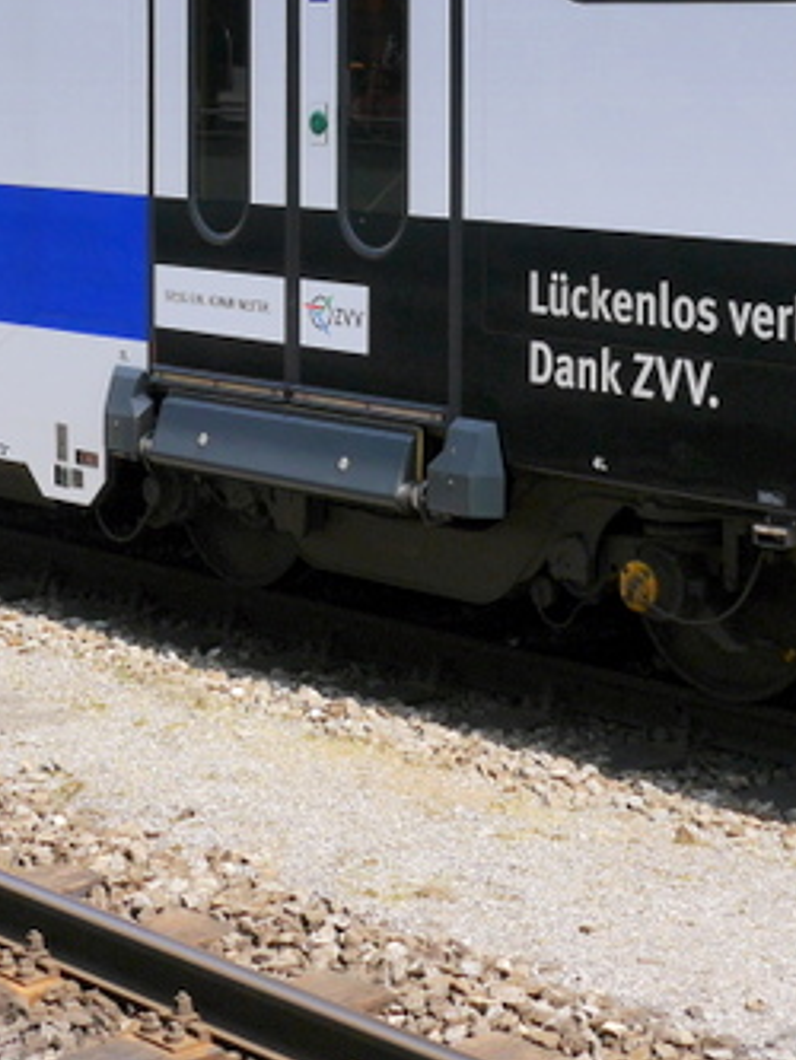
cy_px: 99
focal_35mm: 96
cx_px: 245
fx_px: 2941
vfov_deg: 20.0
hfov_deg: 15.4
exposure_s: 1/250
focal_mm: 16
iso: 160
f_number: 7.1
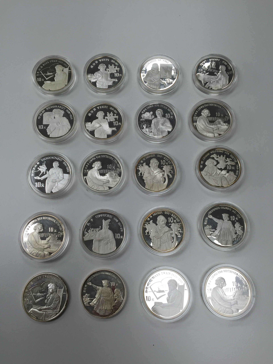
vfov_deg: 61.7
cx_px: 136
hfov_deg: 48.2
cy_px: 182
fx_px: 305
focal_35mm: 29
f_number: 2.2
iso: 32
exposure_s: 1/129
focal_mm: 4.15
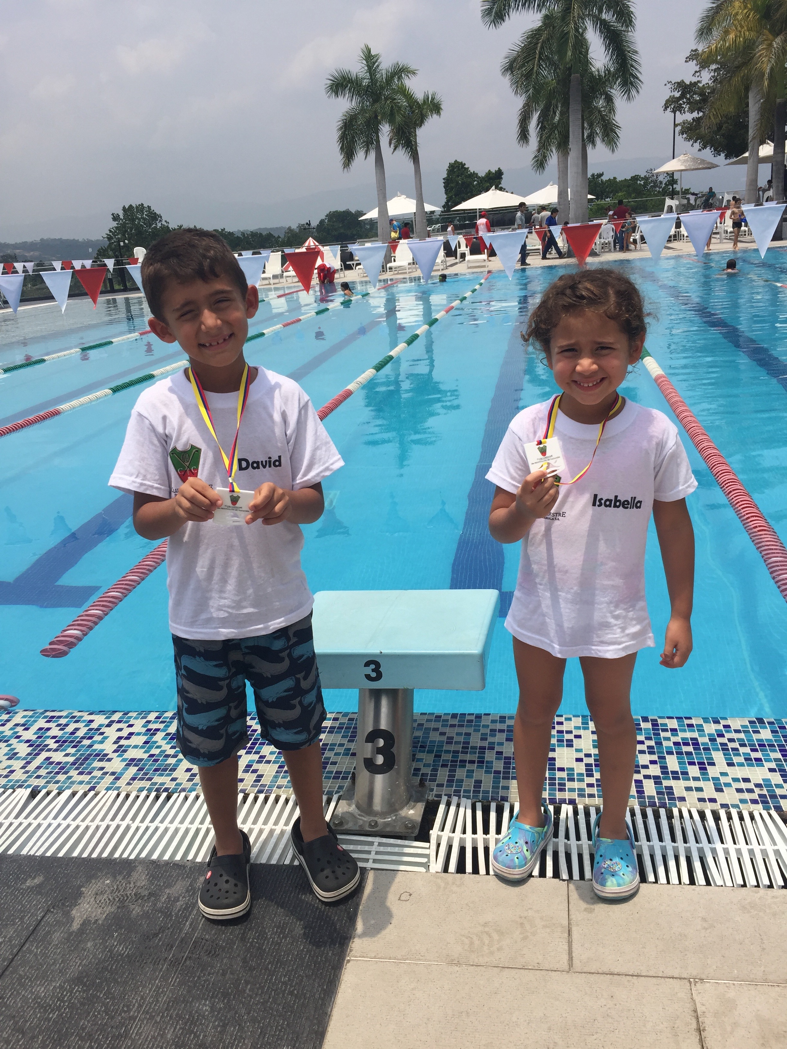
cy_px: 524
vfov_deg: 61.7
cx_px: 394
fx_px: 879
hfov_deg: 48.2
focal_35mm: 29
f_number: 2.2
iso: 32
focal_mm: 4.15
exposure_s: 1/4405
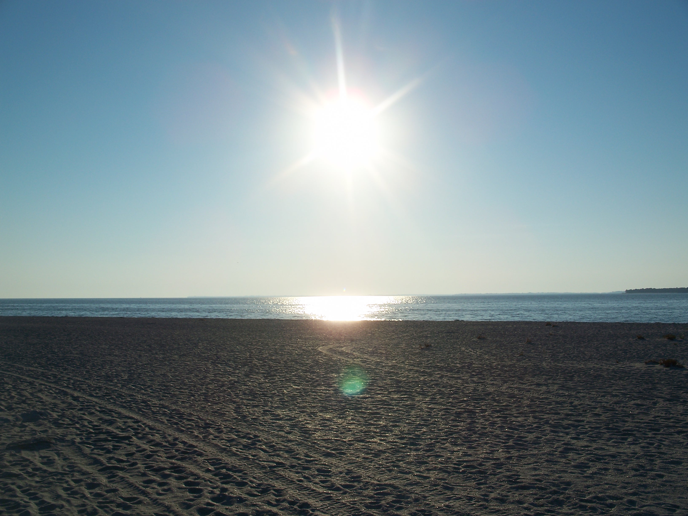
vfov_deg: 38.7
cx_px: 344
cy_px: 258
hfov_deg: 50.1
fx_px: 735
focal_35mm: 37
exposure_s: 1/1250
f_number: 5.6
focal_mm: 7.8
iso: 64
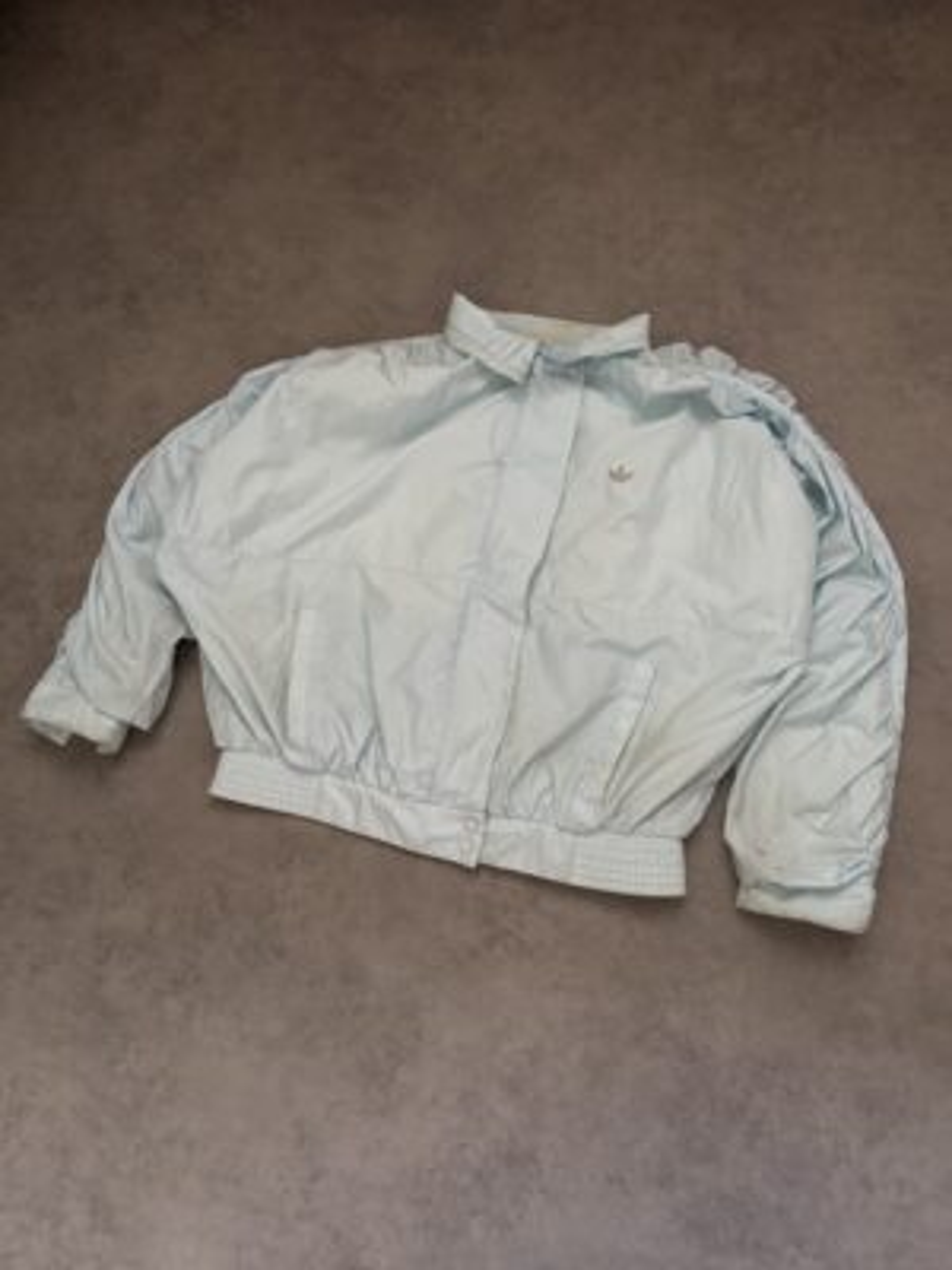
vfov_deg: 71.6
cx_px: 476
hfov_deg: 56.8
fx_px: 880
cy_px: 635
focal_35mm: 24
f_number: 1.78
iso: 800
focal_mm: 6.76
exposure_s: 1/40
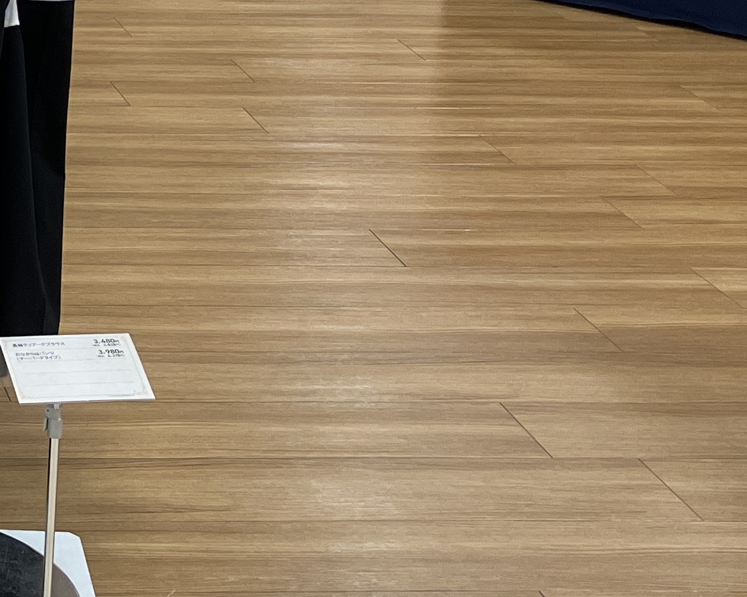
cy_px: -96
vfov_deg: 15.1
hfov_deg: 17.7
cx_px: -308
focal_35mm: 99
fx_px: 2188
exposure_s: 1/120
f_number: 1.8
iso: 80
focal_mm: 3.99
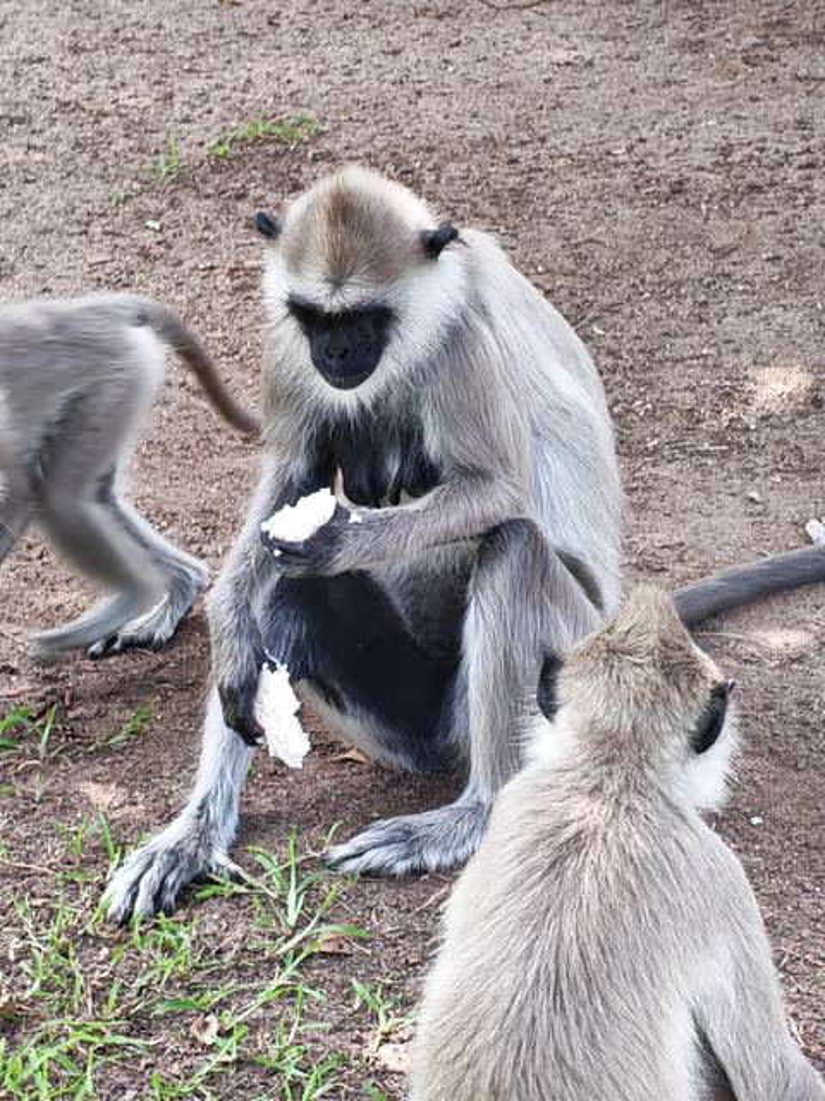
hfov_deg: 10.3
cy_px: 550
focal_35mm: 144
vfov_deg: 13.7
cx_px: 412
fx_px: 4576
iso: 640
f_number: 2.6
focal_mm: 15.38
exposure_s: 1/100
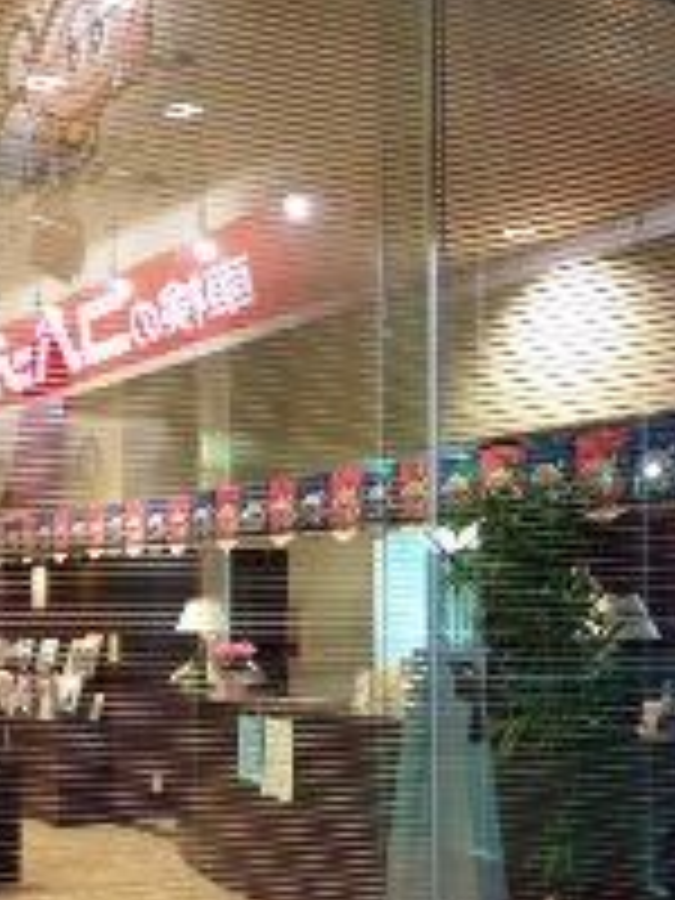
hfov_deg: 25.1
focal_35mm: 57
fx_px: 1482
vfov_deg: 33.6
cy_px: 558
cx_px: 115
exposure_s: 1/20
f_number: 2.4
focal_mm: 4.13
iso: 125
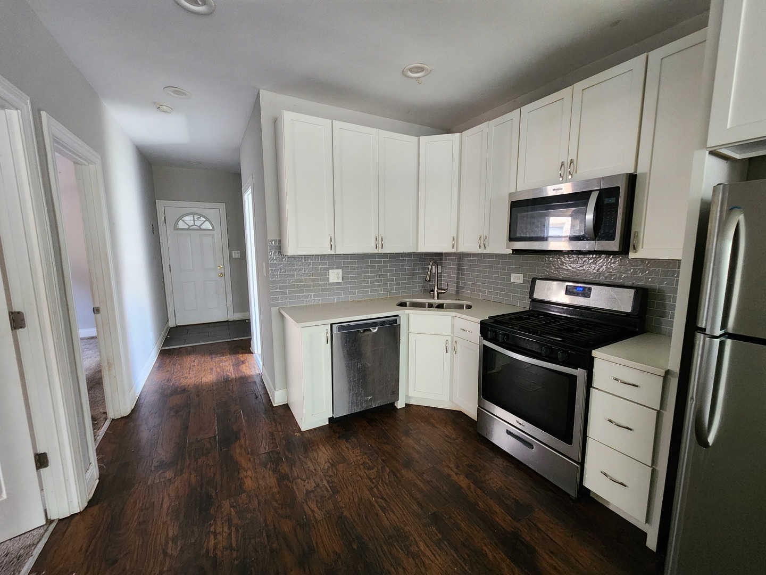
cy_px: 288
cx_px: 383
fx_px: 288
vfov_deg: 89.9
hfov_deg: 106.2
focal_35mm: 13
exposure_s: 1/40
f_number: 2.2
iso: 400
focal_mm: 2.2
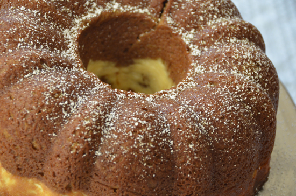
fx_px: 984
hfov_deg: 17.1
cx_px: 148
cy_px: 98
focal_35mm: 120
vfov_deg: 11.4
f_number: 5
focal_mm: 80
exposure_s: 1/60
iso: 1600
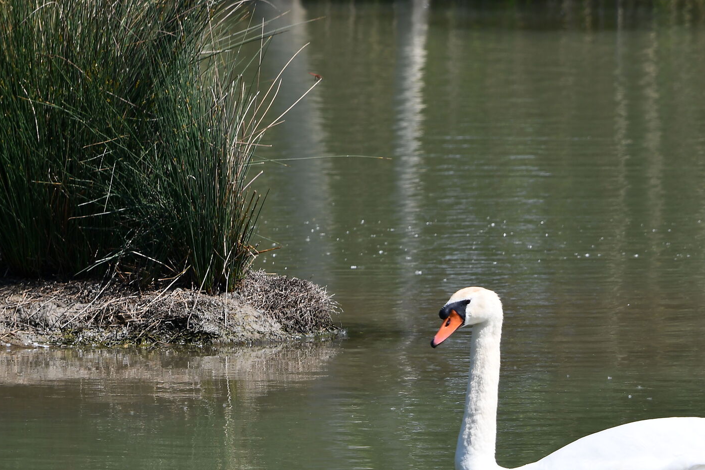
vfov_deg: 0.9
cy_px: 324
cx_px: 508
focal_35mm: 1536
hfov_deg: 1.3
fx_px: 30084
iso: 140
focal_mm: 600
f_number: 8
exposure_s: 1/500
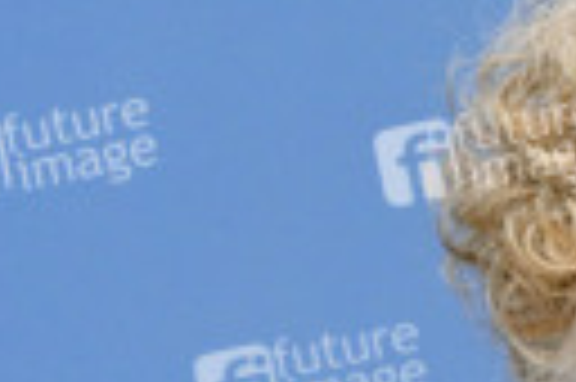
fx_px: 8996
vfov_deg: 2.4
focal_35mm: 563
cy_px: 490
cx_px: 821
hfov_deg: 3.7
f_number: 5.6
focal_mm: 160
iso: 3200
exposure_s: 1/500
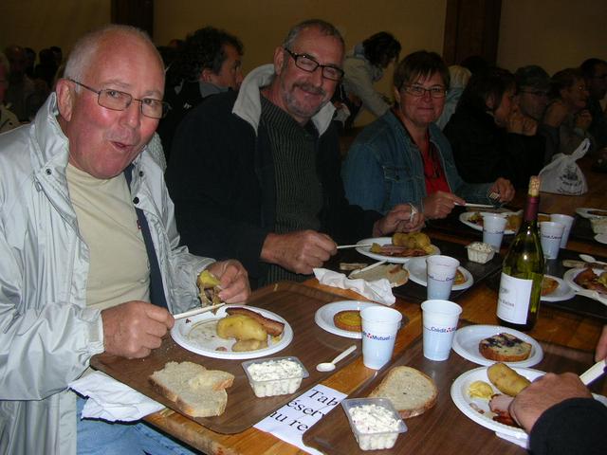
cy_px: 228
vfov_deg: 40.7
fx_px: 614
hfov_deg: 52.6
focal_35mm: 35
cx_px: 304
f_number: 2.8
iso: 50
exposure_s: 1/60.1
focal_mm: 5.8
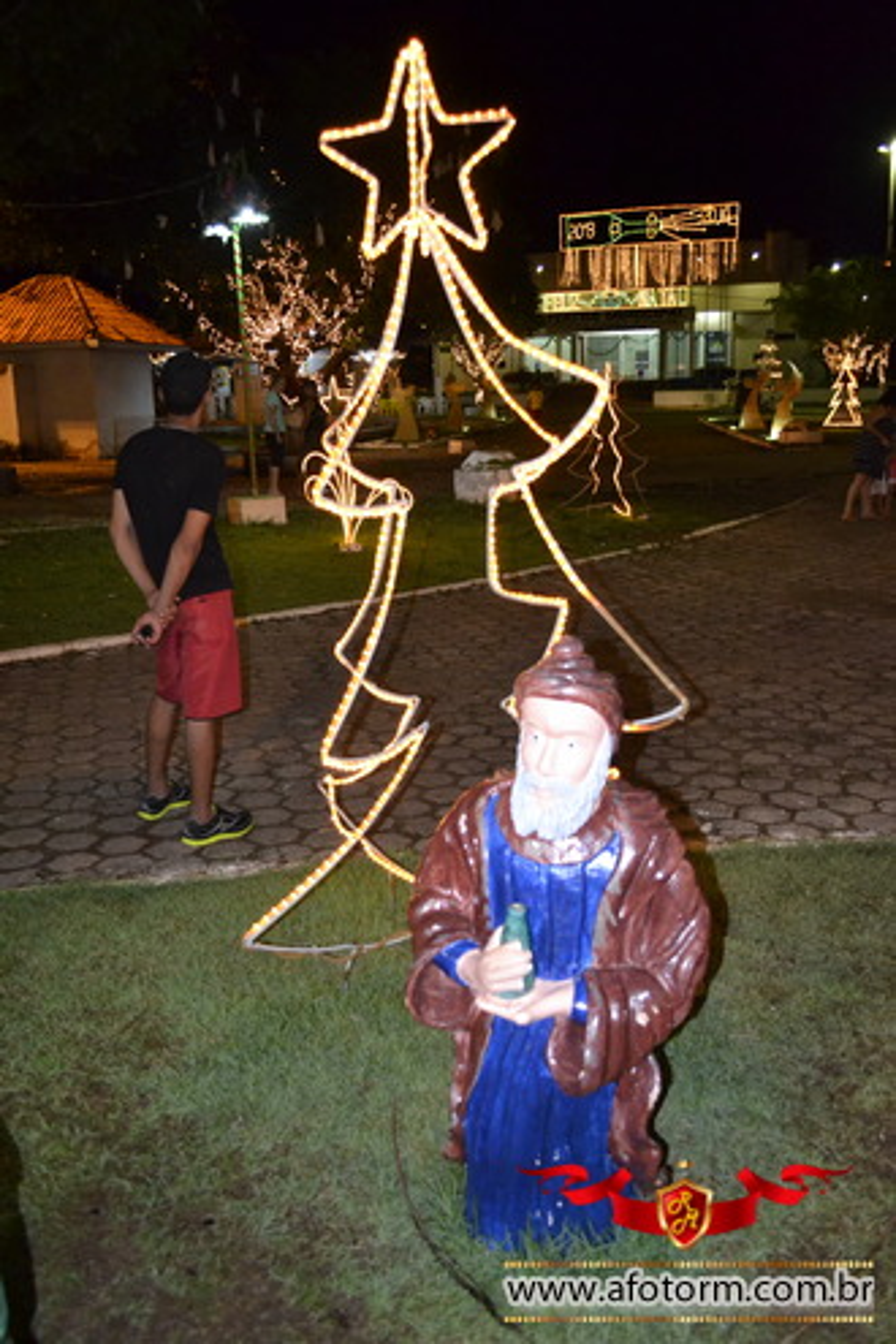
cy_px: 672
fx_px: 1120
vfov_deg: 61.9
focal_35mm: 30
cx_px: 448
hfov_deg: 43.6
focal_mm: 20
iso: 3200
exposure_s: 1/60
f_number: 3.8
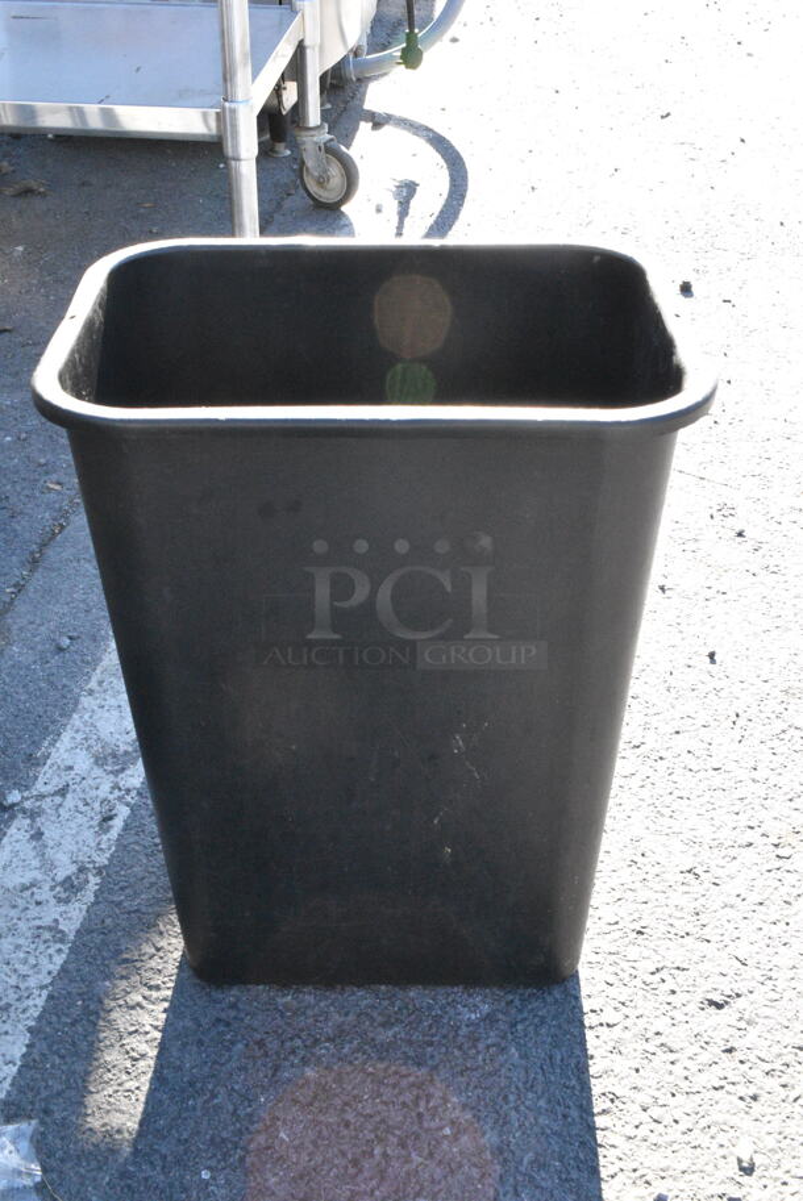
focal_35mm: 39
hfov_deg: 34.3
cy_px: 600
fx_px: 1303
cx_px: 402
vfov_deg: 49.5
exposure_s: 1/640
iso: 6400
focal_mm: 26
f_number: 16
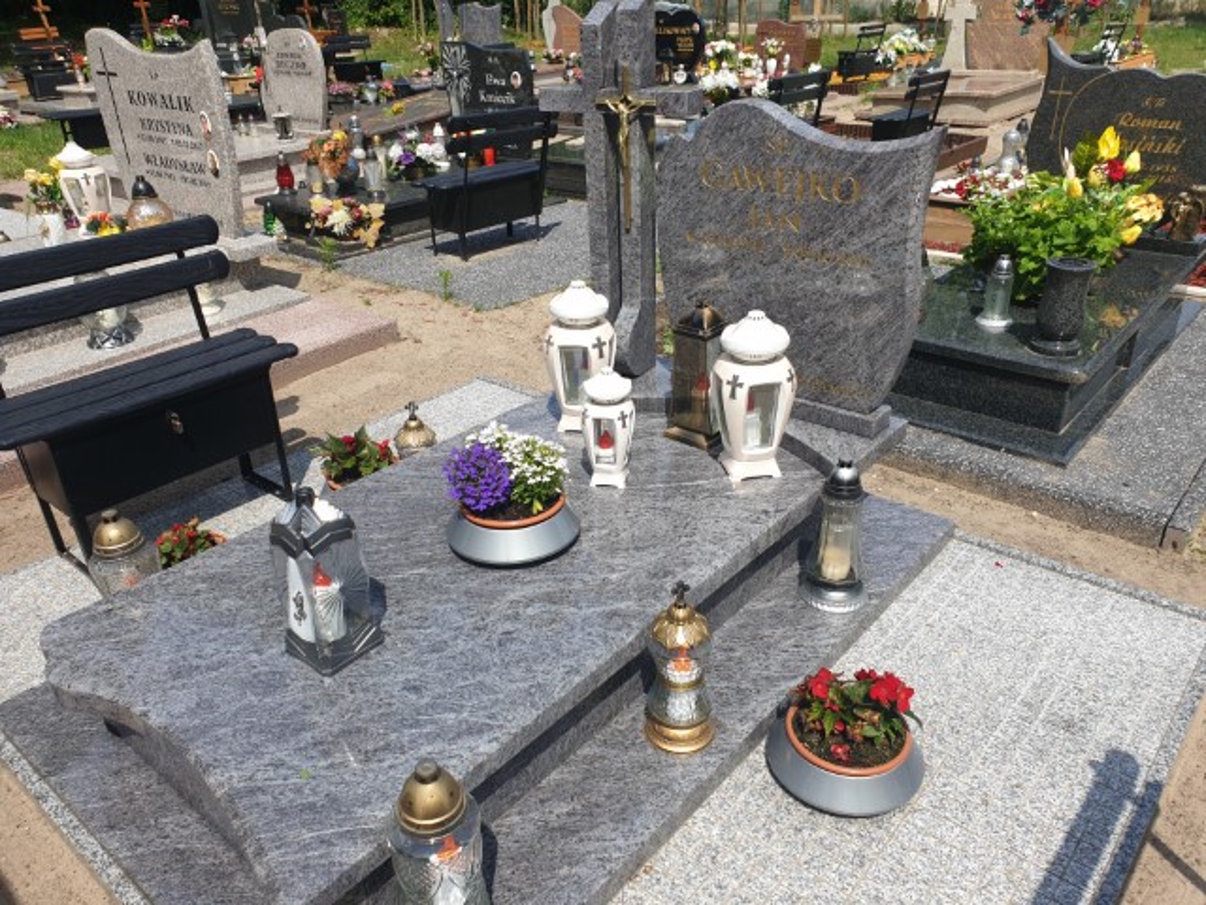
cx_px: 603
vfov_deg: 53.1
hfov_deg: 67.3
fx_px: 906
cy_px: 452
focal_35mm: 26
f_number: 2.4
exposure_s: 1/1320
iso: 50
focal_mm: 4.3
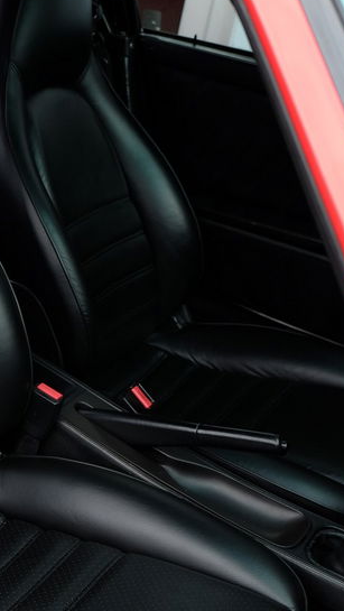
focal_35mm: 61
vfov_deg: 34.3
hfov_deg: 18.2
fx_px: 988
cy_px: 285
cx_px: -125
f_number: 3.2
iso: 200
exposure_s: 1/60
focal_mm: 20.5
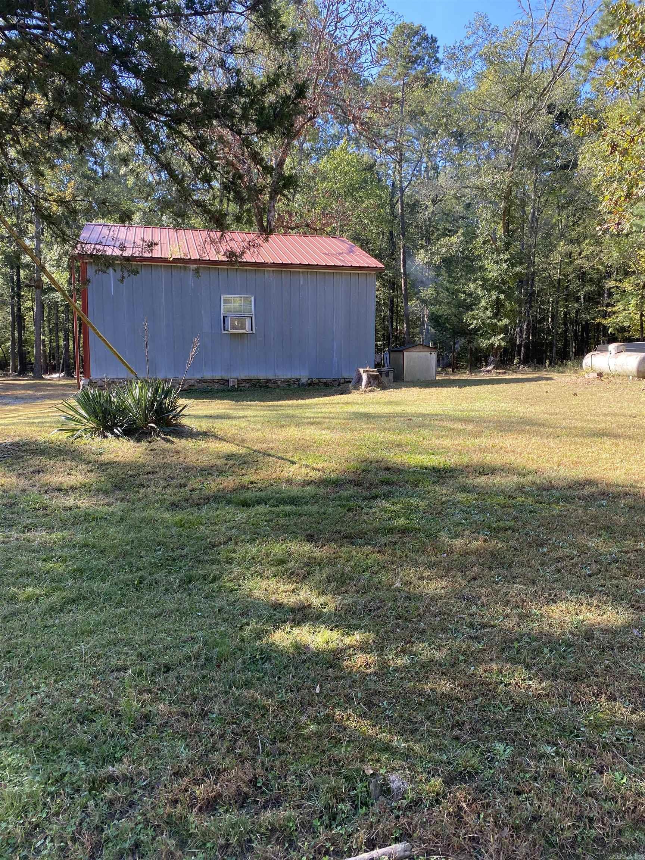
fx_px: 646
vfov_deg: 67.3
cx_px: 322
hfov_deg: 53.1
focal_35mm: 26
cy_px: 430
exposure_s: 1/235
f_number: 1.8
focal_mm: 4.25
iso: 32
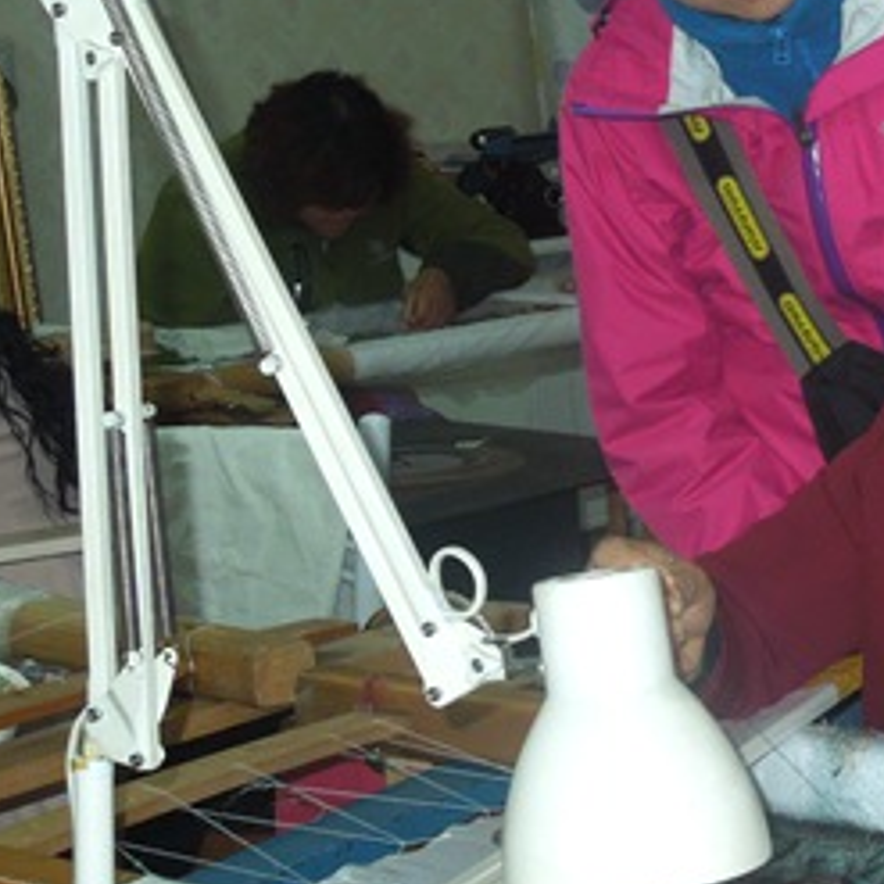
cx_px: 1188
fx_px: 2889
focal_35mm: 100
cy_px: 451
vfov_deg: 17.4
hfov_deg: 16.3
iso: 200
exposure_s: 1/30
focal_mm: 6.3
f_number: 3.7
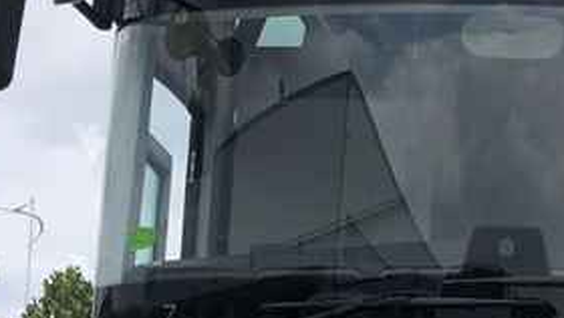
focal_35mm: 98
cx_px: 560
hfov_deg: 21.1
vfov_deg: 12.4
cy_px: 174
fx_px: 1467
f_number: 1.8
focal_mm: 4
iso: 20
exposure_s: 1/2183
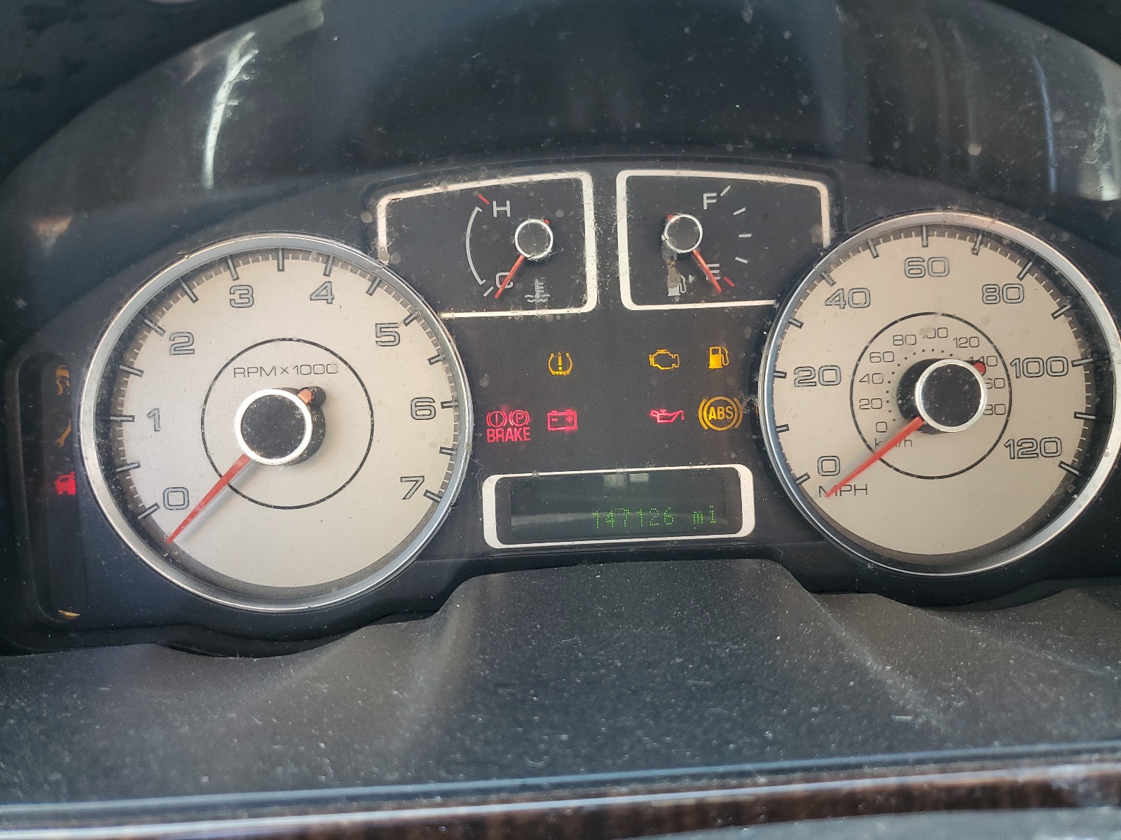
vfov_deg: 53.1
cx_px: 560
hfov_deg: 67.3
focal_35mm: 26
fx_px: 842
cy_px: 420
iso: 84
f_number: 1.5
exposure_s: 1/100
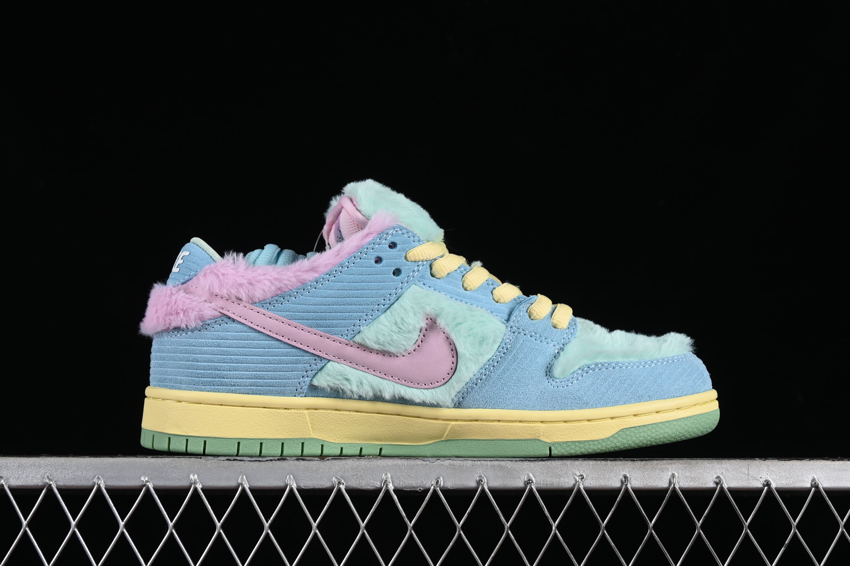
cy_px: 283
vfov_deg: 18.2
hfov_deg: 27.0
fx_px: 1771
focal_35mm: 75
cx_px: 425
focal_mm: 50
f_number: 8
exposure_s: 1/80
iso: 160
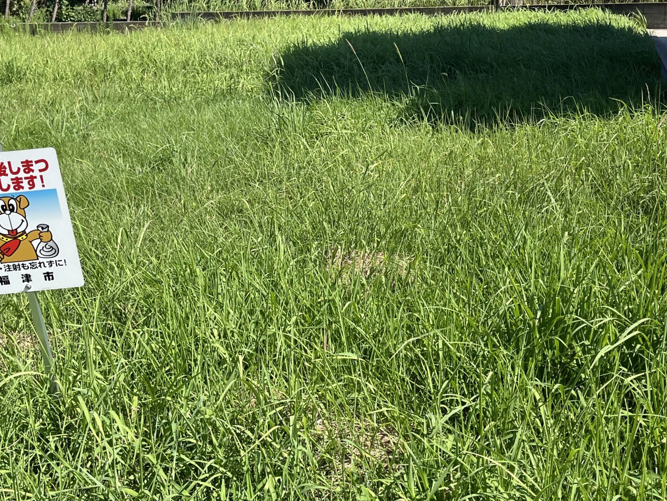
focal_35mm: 47
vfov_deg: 30.7
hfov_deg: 40.4
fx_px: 906
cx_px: 343
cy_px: 175
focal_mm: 5.1
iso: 50
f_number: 1.6
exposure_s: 1/2101
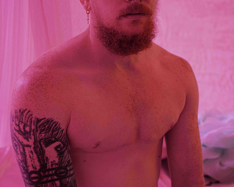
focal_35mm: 57
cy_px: 87
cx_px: 117
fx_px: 395
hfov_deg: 33.0
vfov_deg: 26.7
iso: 4000
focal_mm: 40
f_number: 3.5
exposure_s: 1/250
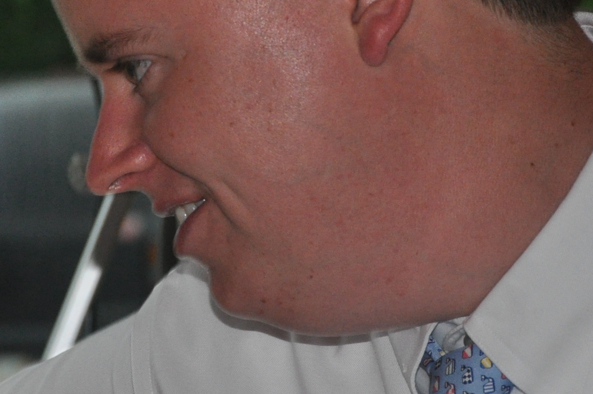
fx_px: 4902
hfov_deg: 6.9
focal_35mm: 298
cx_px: 84
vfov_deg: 4.6
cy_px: 204
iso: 800
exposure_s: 1/60
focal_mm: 66
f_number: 5.3
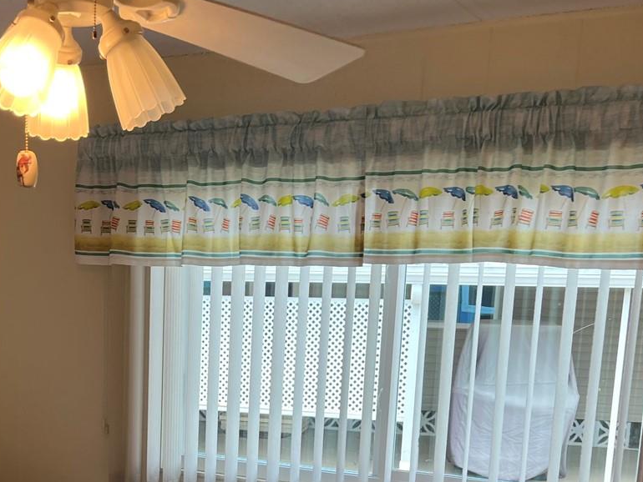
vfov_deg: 25.8
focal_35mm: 54
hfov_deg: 34.6
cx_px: 148
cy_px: 467
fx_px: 1003
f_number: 1.6
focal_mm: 5.1
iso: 40
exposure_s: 1/120
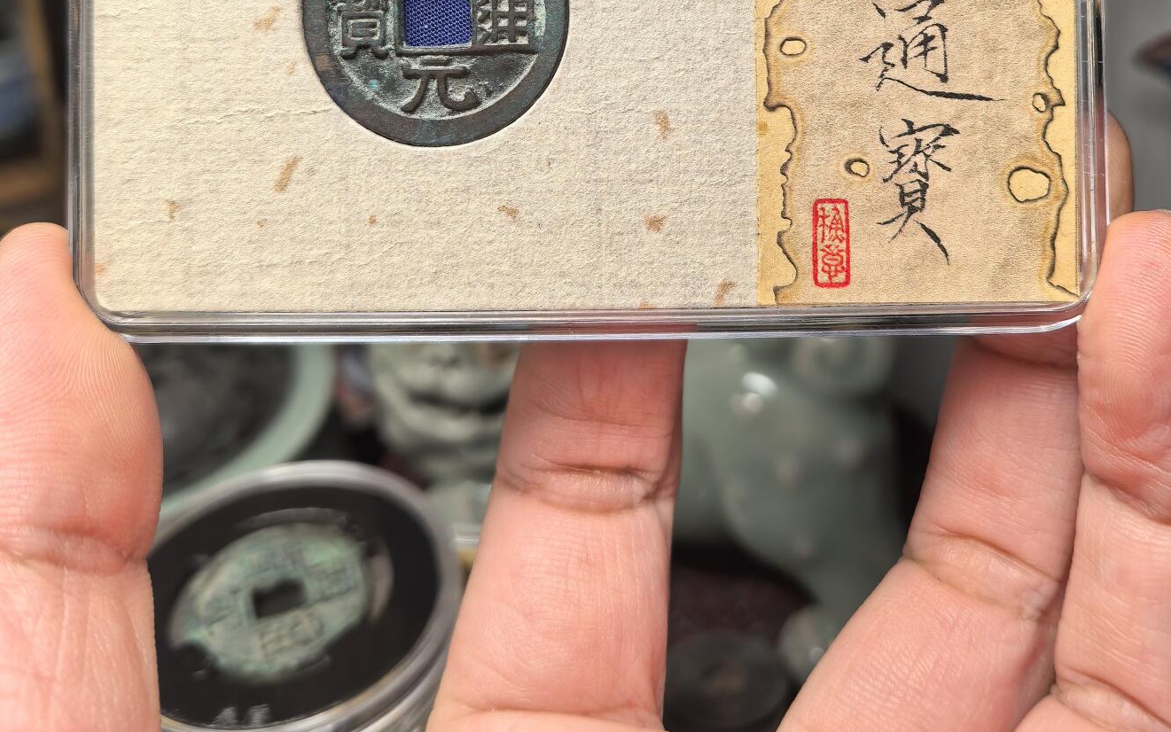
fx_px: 1245
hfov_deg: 50.4
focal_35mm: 39
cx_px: 596
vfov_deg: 29.9
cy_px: -46
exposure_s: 1/248
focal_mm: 5.75
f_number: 2
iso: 50
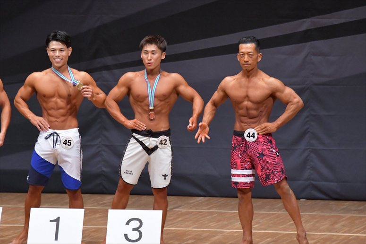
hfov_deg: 6.9
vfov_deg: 4.6
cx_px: 183
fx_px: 3049
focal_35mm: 300
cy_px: 122
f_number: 5.6
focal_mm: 200
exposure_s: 1/400
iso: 6400
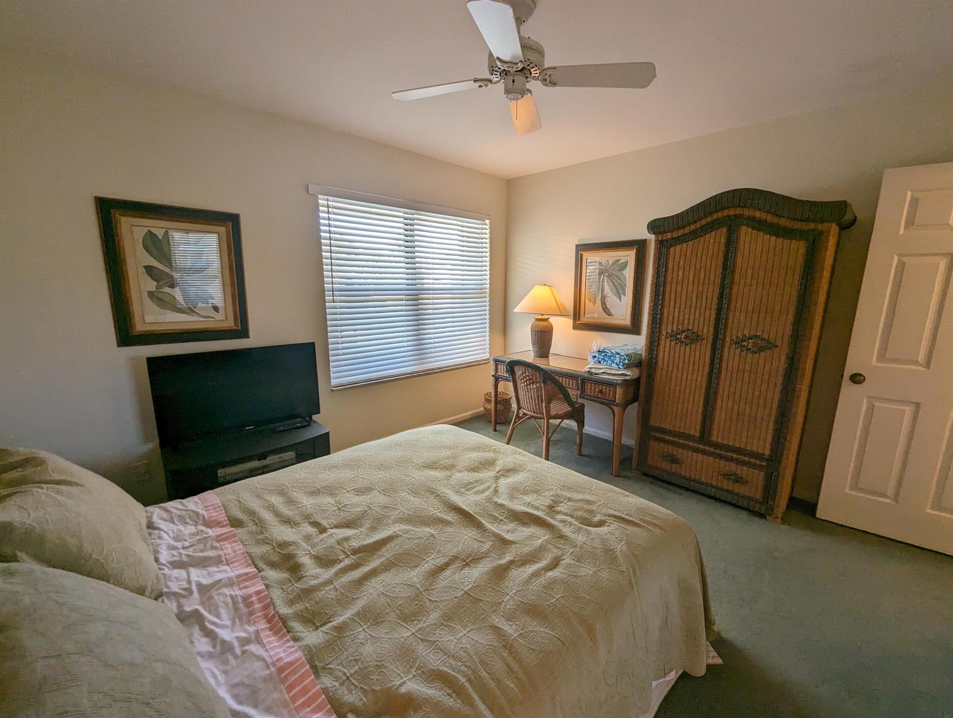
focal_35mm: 13
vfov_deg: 90.1
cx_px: 476
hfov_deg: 106.1
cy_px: 359
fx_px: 358
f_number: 2.2
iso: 129
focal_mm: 1.95
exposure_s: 1/120
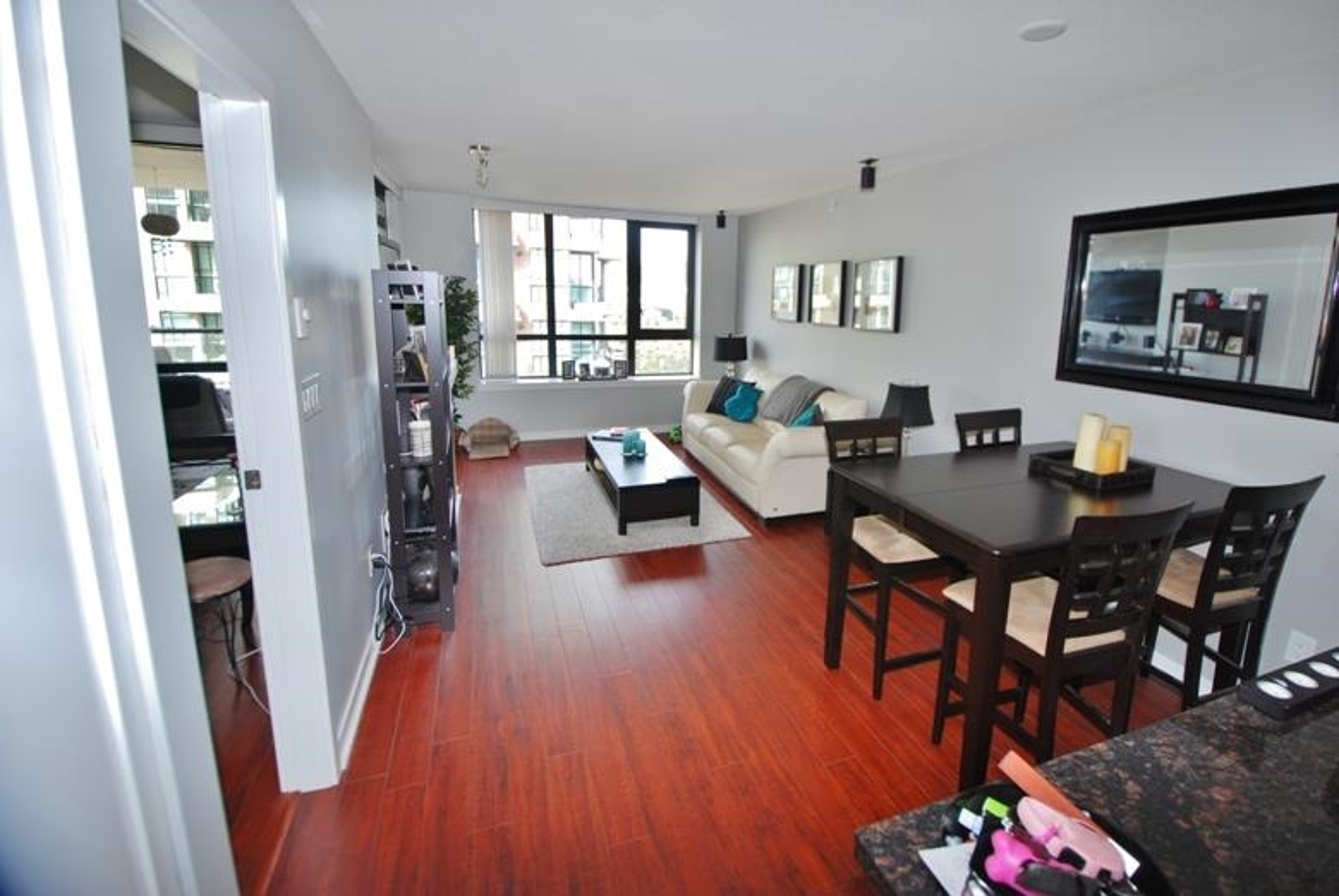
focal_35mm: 15
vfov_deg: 77.5
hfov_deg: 100.3
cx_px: 670
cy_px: 448
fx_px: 559
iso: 200
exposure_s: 1/60
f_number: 4
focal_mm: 10
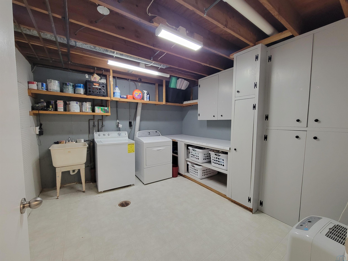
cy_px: 130
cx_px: 174
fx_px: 131
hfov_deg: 106.2
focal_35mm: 13
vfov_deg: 89.9
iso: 400
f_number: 2.2
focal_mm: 2.2
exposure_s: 1/60
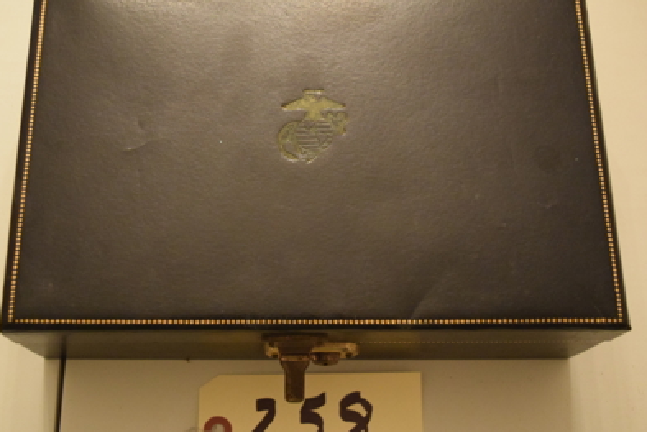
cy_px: 200
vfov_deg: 28.1
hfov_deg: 41.0
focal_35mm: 48
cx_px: 289
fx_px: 863
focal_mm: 28
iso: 3200
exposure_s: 1/60
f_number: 4.2
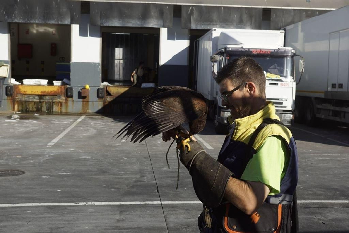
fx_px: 509
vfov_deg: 25.8
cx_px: 174
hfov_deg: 37.8
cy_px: 116
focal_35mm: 52
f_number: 8
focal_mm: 35
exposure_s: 1/200
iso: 100
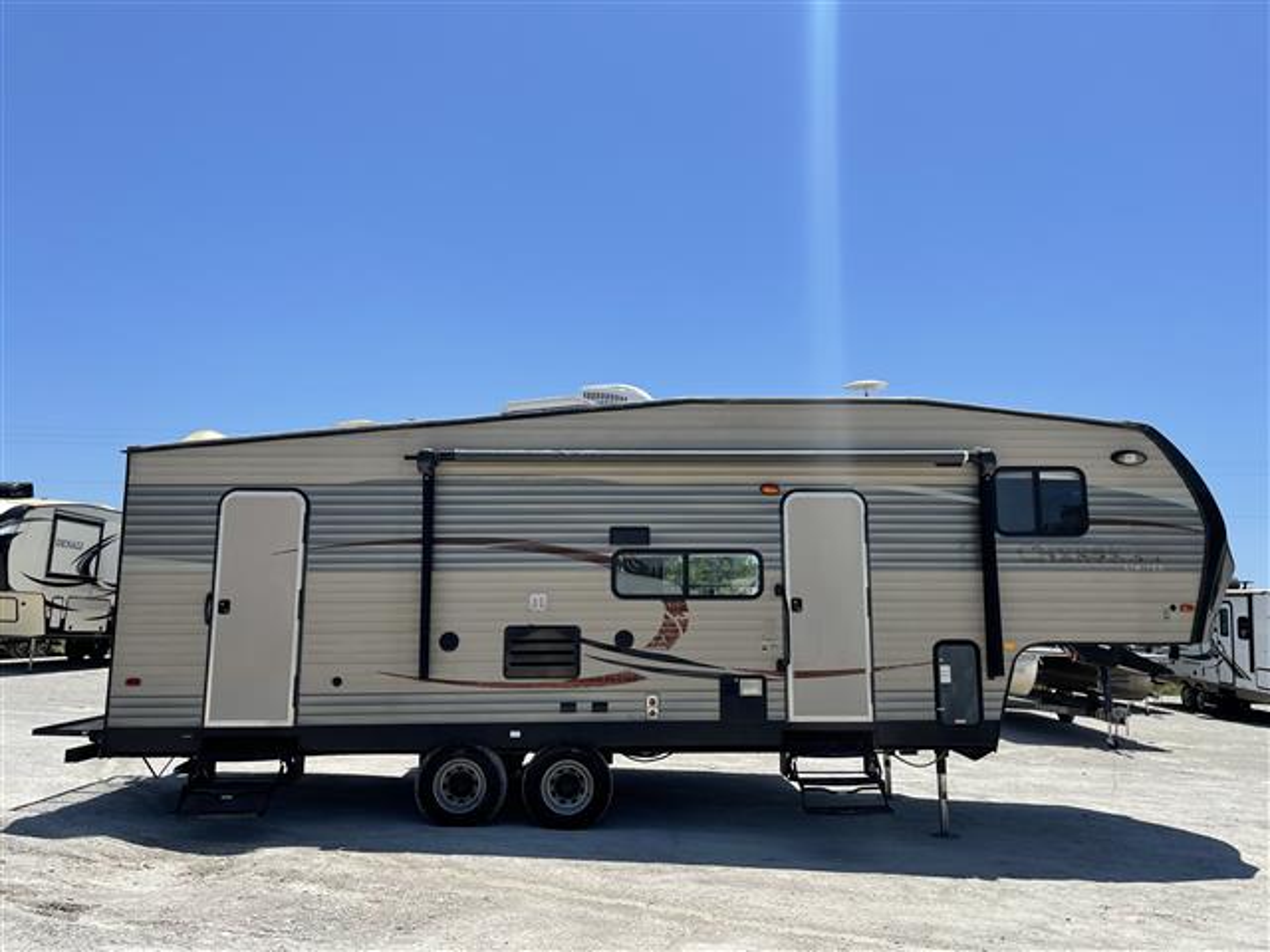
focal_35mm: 26
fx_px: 954
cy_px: 476
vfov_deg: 53.1
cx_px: 635
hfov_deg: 67.3
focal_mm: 5.1
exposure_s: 1/7407
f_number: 1.6
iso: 32
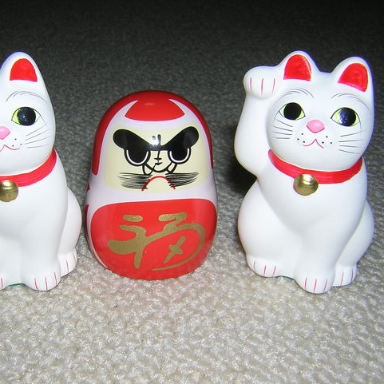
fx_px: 540
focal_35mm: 43
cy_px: 191
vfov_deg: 39.2
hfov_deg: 38.9
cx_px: 142
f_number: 5.2
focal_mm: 4.7
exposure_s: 1/60.1
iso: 100
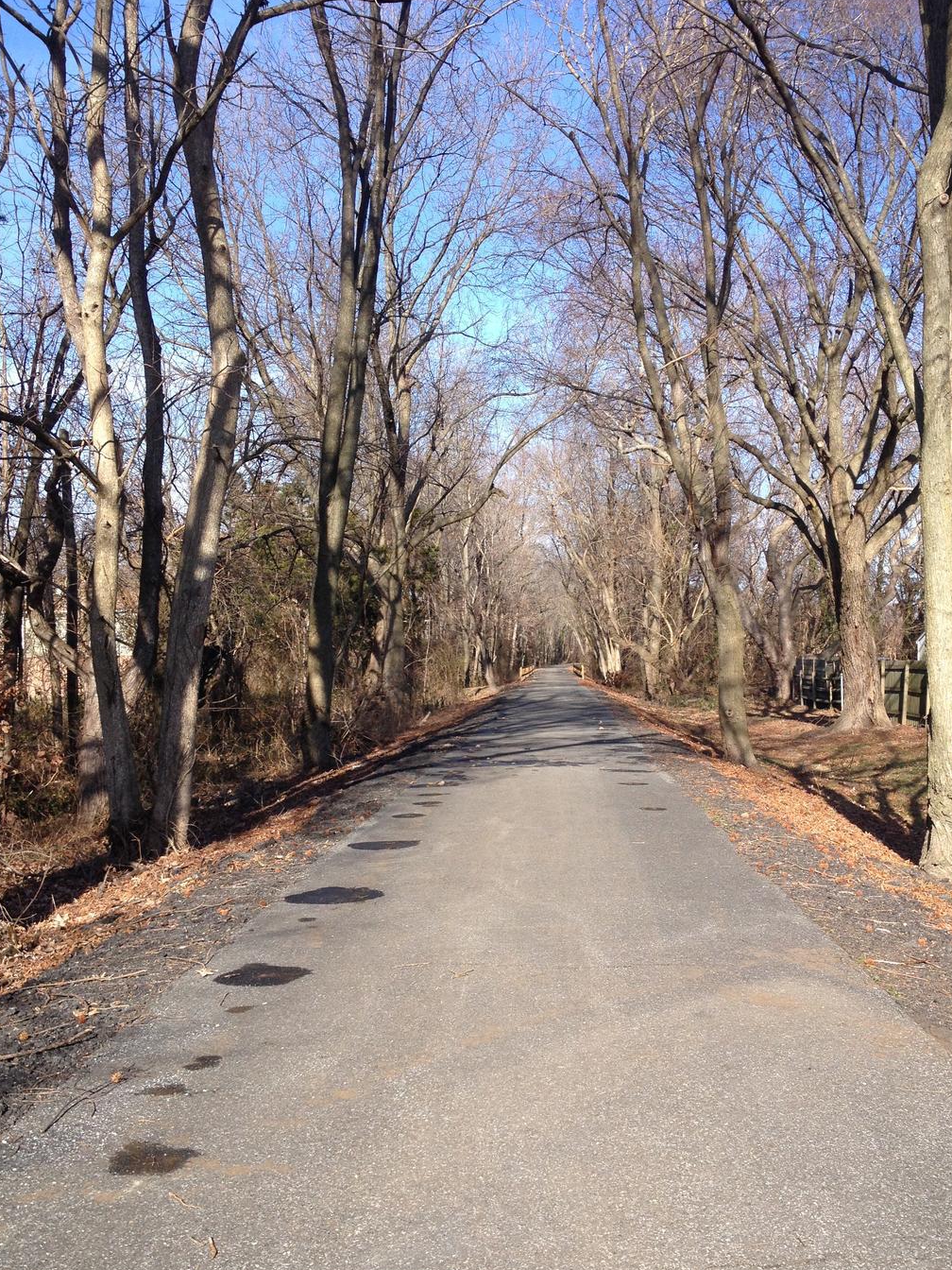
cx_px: 522
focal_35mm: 40
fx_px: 1467
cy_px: 676
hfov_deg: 35.9
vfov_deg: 46.8
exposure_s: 1/905
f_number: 2.4
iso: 50
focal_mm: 4.28
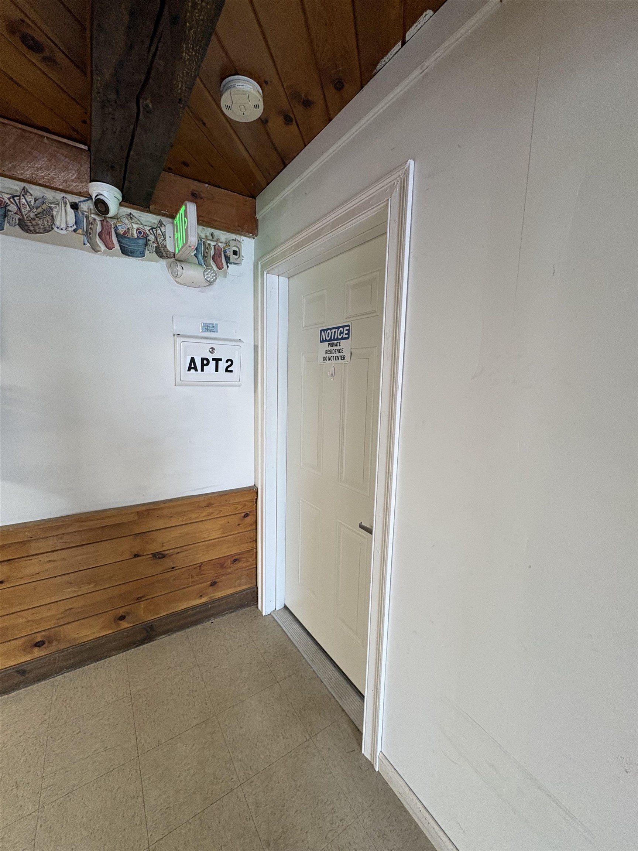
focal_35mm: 14
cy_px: 426
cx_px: 319
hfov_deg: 85.7
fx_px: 344
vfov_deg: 102.1
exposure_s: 1/60
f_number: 2.2
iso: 160
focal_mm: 2.22
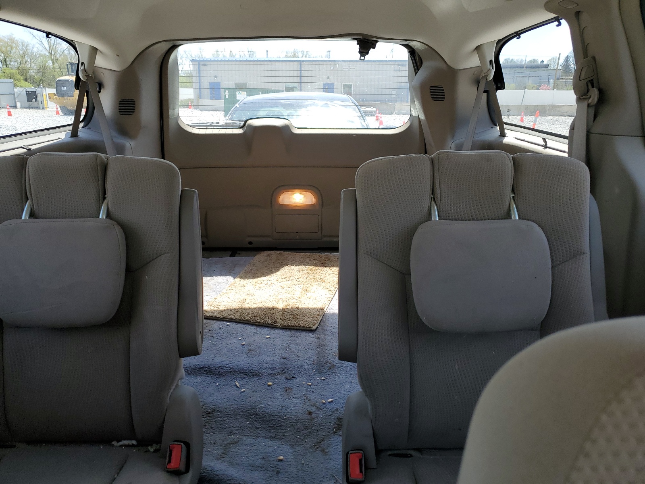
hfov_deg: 67.3
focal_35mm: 26
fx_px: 484
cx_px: 322
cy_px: 242
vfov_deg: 53.1
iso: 50
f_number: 1.5
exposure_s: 1/175
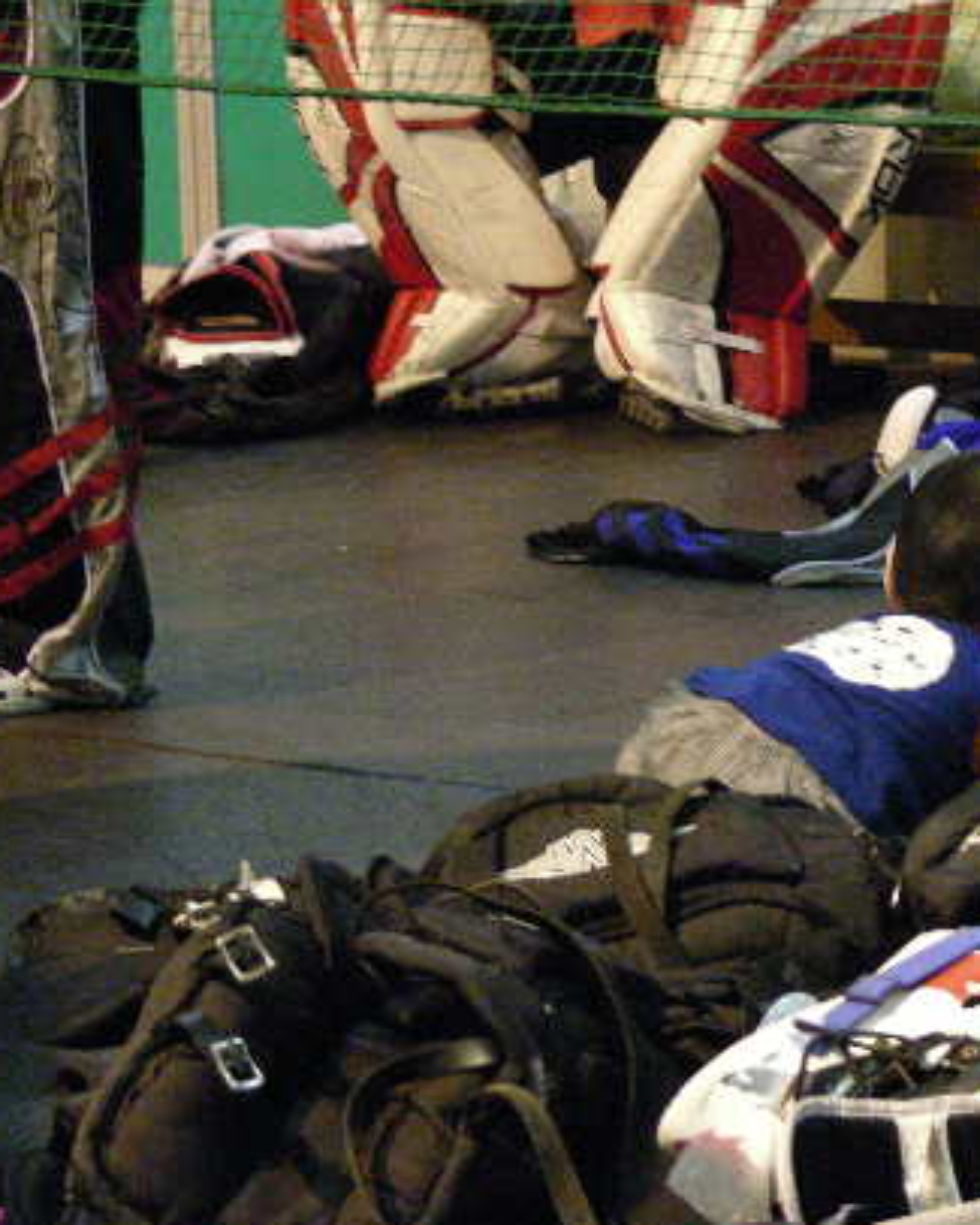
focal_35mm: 174
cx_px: 877
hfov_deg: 8.9
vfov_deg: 11.1
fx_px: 6306
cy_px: 619
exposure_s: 1/15
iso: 688
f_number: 3.5
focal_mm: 18.9
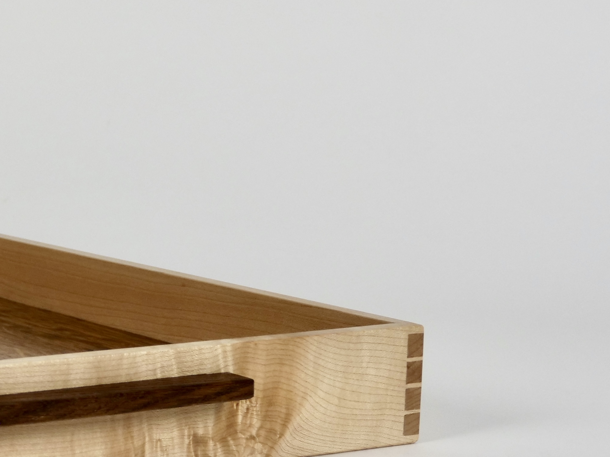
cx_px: -79
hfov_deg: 16.8
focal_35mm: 113
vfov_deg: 13.1
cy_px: 314
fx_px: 1991
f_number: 4.9
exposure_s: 1/60
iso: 200
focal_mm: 22
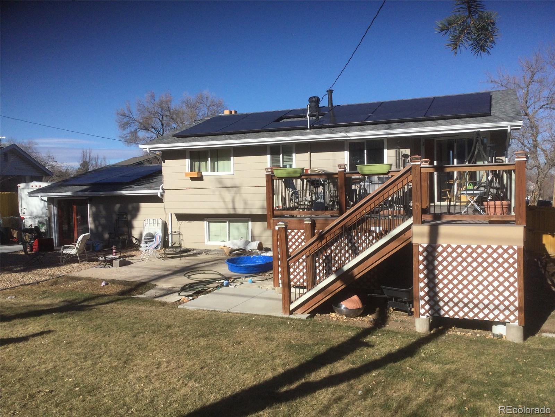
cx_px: 278
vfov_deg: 45.4
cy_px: 208
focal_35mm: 31
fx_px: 497
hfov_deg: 58.4
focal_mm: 3.3
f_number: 2.4
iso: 25
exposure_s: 1/2146
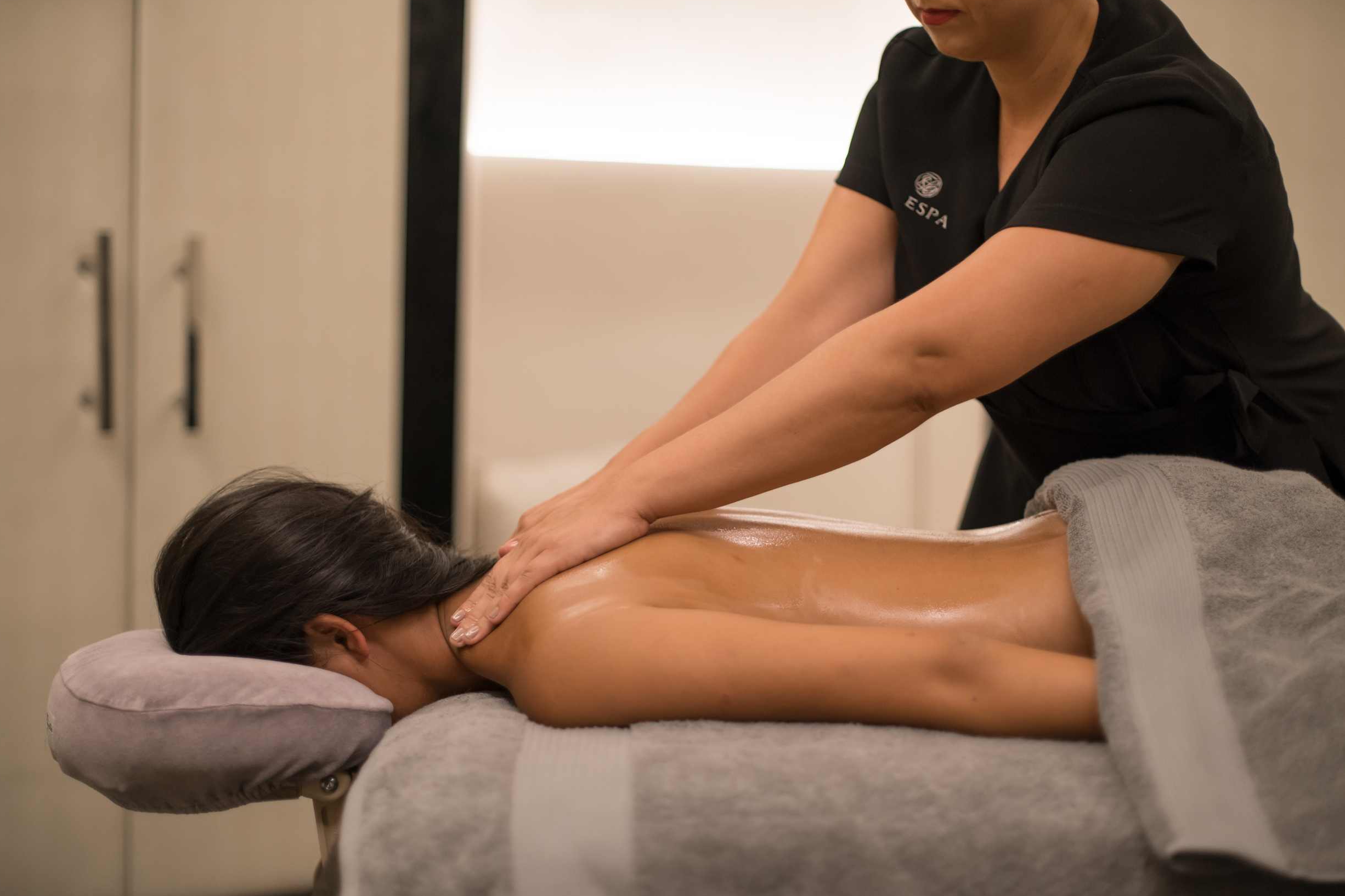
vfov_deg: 26.5
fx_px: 1905
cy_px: 440
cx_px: 660
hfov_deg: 38.9
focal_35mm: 51
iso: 1000
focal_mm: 50
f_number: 1.6
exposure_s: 1/80
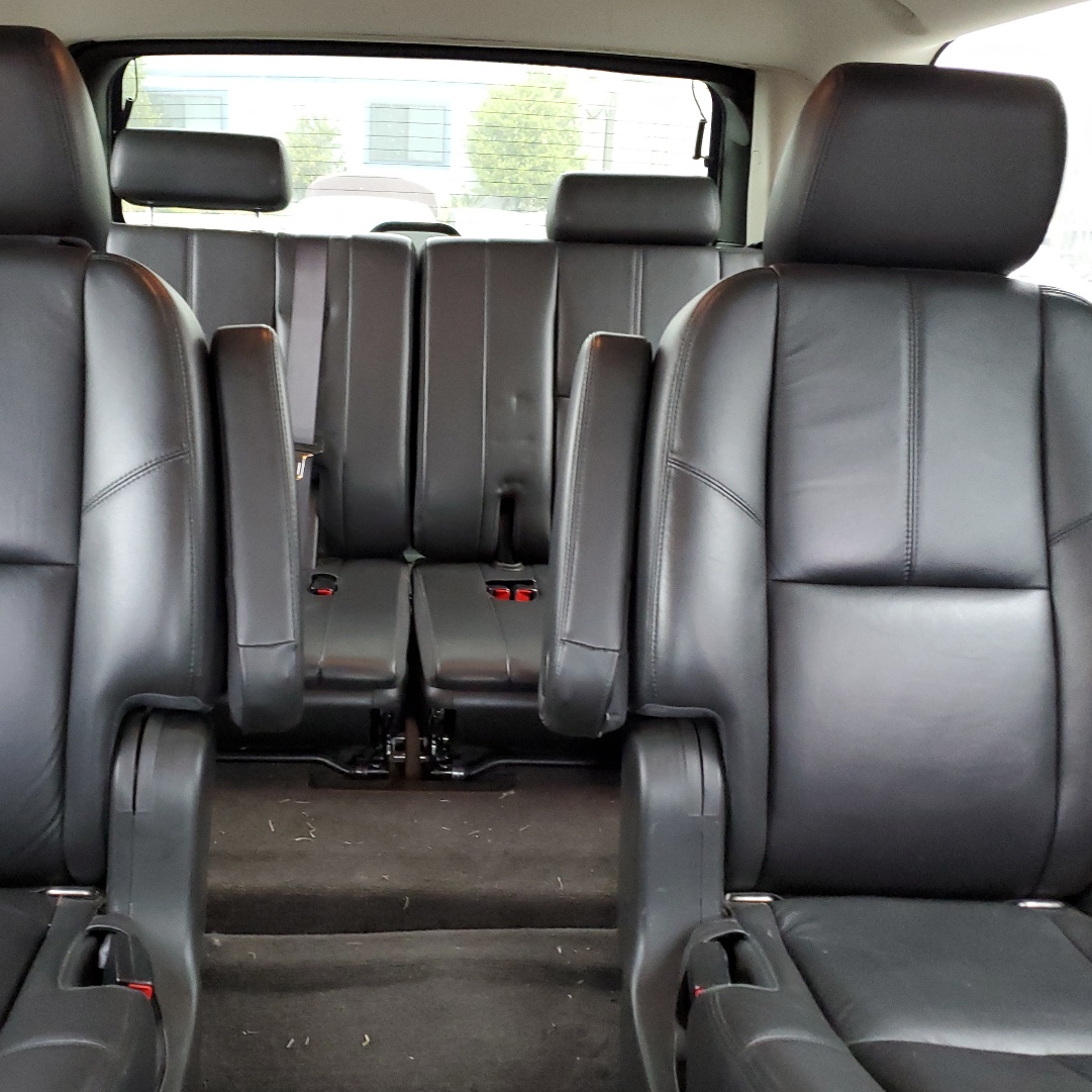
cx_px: 437
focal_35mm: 34
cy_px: 504
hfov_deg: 48.2
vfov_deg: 48.4
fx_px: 1213
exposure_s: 1/60.2
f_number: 1.5
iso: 343
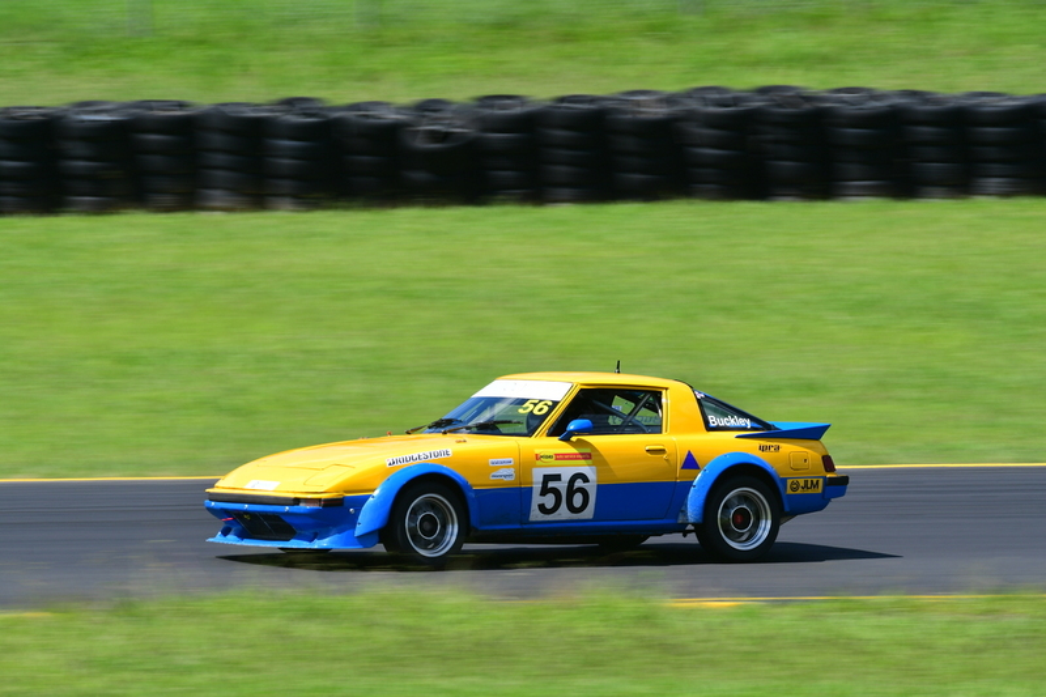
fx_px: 16557
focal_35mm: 570
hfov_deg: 3.6
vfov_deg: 2.4
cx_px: 523
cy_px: 348
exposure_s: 1/125
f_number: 11
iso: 100
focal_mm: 380
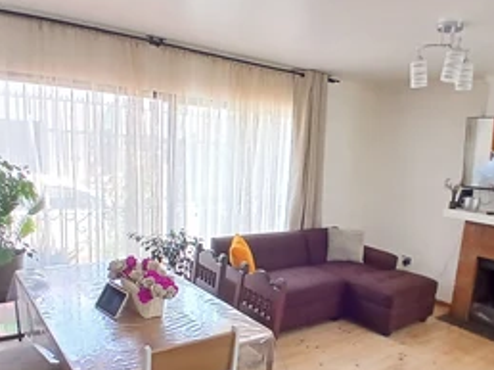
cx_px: 297
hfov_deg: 61.2
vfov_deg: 47.3
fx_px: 413
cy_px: 249
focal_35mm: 29
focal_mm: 1.4
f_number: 2.2
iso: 125
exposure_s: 1/33
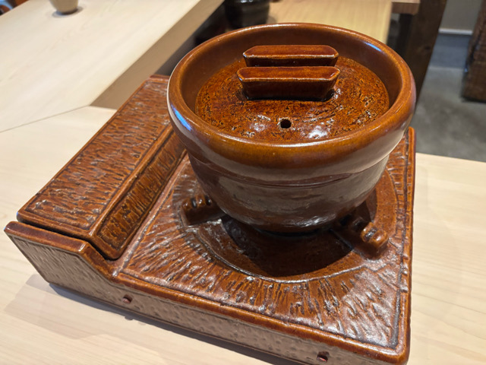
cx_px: 243
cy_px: 182
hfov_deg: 67.3
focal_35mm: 26
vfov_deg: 53.1
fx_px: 365
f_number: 1.6
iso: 640
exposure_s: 1/40
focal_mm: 5.96
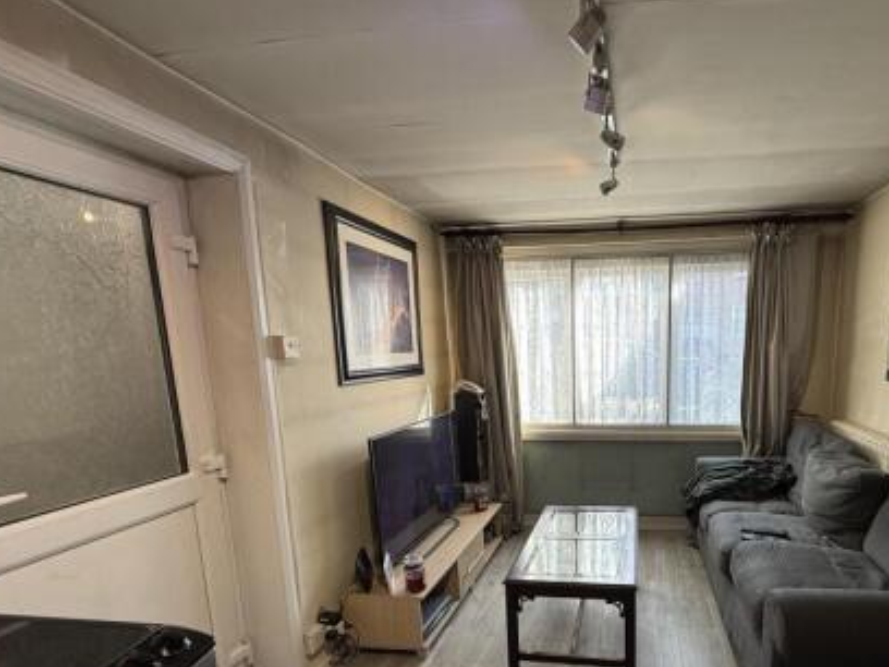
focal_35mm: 20
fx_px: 514
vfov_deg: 64.6
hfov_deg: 79.8
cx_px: 572
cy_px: 433
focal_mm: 2.22
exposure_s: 1/100
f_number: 2.2
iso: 64
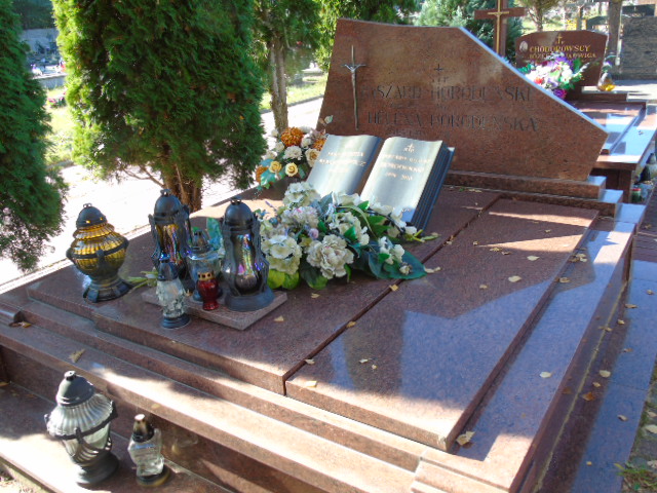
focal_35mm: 29
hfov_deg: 61.7
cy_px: 246
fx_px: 550
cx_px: 328
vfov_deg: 48.2
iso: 80
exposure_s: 1/80
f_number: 3.6
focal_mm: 5.2
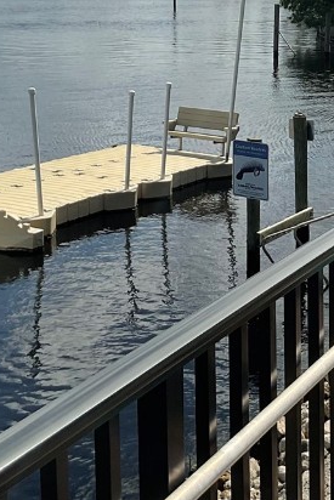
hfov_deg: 17.9
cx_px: 295
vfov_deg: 26.5
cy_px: 96
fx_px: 1043
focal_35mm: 75
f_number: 1.8
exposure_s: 1/4065
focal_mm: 3
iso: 16
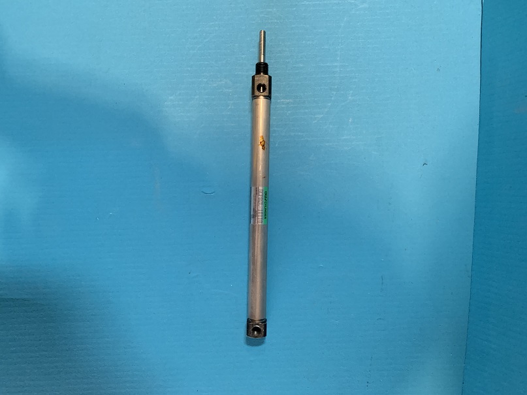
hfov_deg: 67.3
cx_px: 264
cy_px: 198
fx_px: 396
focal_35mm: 26
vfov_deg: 53.1
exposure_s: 1/45
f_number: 1.8
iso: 400
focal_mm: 4.25
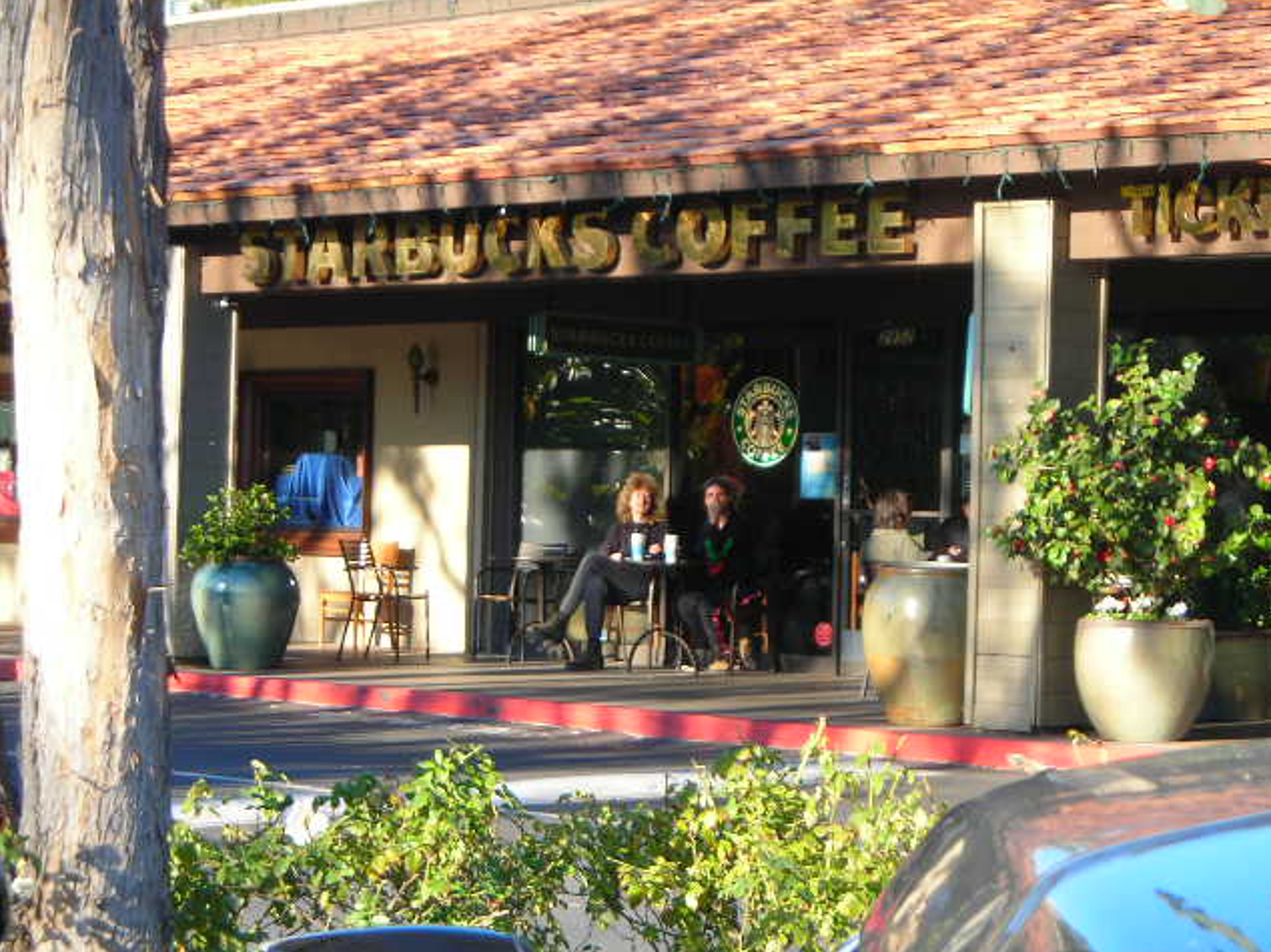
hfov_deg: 18.9
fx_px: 3817
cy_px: 477
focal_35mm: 104
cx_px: 640
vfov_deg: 14.2
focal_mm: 17
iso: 50
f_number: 4.9
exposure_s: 1/72.6
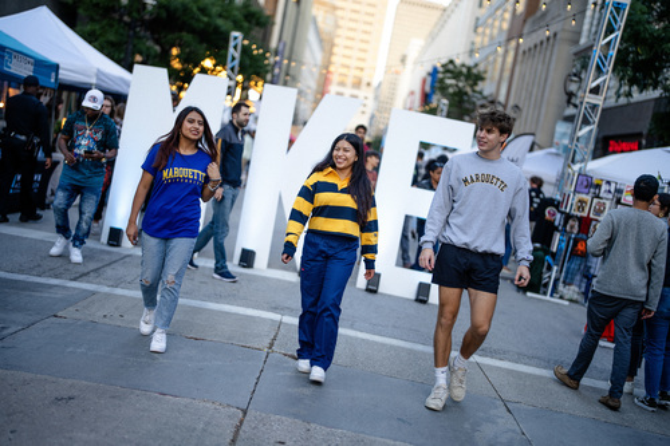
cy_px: 223
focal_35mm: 50
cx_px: 335
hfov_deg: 39.6
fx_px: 930
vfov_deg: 27.0
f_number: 1.2
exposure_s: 1/320
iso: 100
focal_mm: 50
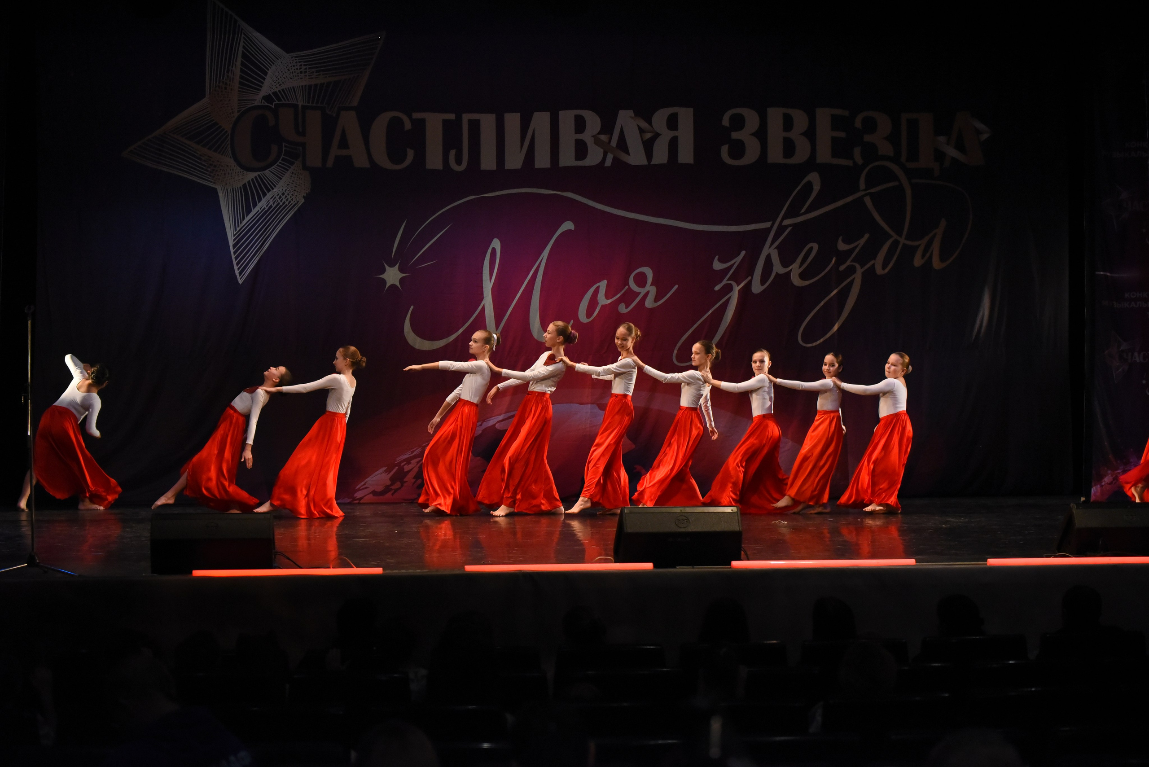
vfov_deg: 19.5
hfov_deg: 28.8
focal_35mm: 70
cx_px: 574
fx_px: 2235
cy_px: 384
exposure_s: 1/800
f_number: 3.2
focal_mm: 70
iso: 5000
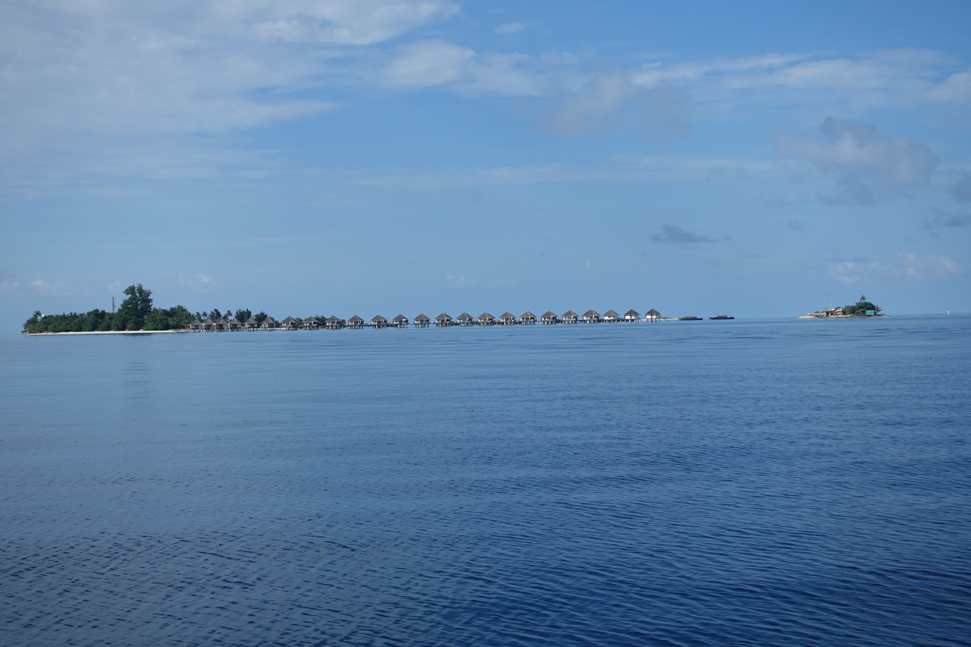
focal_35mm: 61
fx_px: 1645
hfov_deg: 32.9
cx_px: 486
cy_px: 324
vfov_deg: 22.3
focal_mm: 22.38
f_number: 4
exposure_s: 1/200
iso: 125
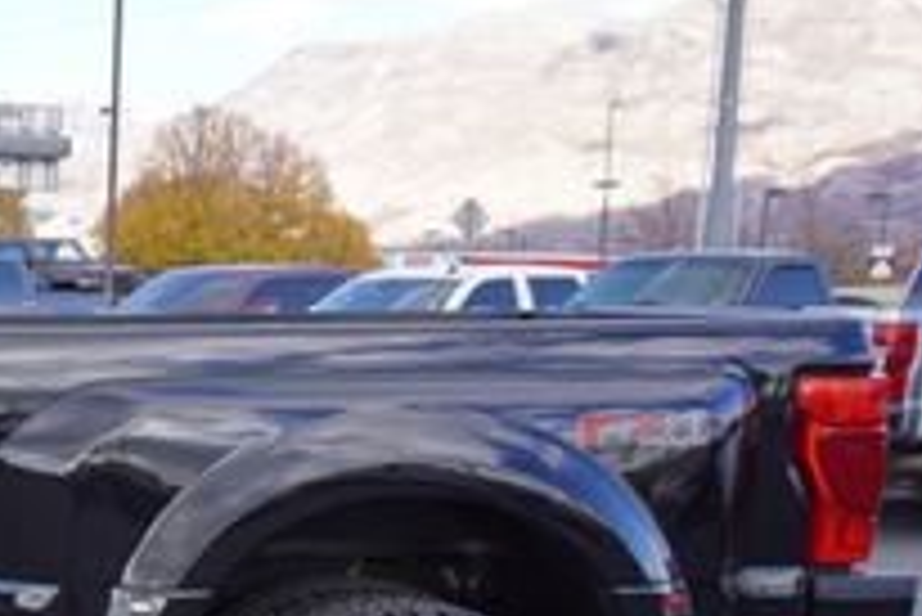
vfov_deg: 17.9
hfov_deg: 22.4
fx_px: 1922
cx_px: -445
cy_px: 585
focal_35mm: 75
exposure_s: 1/125
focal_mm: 16
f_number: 5.6
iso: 100
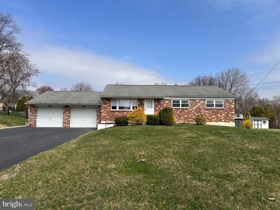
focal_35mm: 24
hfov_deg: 71.6
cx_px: 140
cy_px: 105
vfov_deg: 56.8
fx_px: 194
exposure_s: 1/6211
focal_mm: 6.86
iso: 80
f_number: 1.78
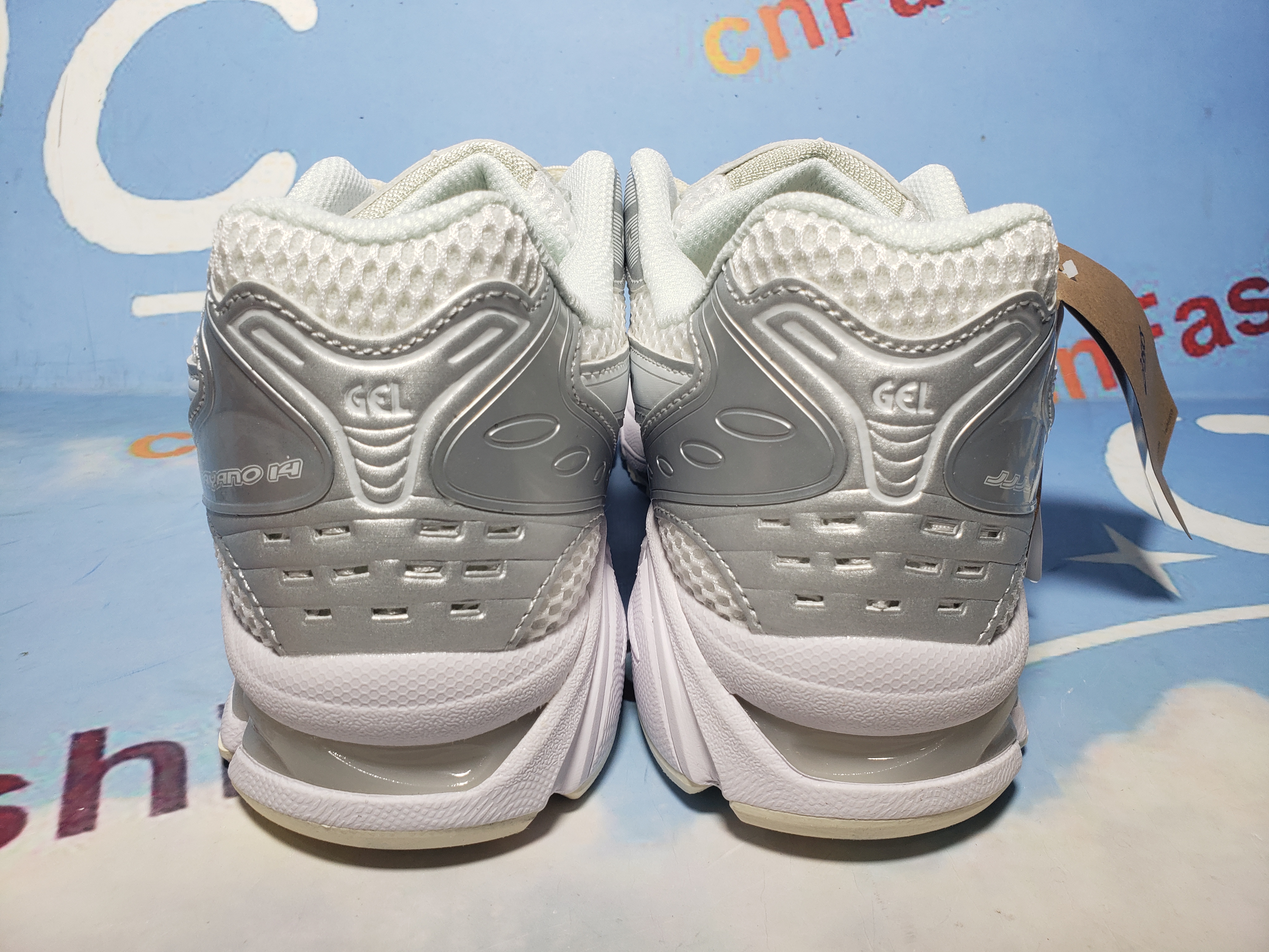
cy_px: 476
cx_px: 634
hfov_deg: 67.3
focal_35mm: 26
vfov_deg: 53.1
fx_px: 953
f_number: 2.4
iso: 50
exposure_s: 1/162
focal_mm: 4.3
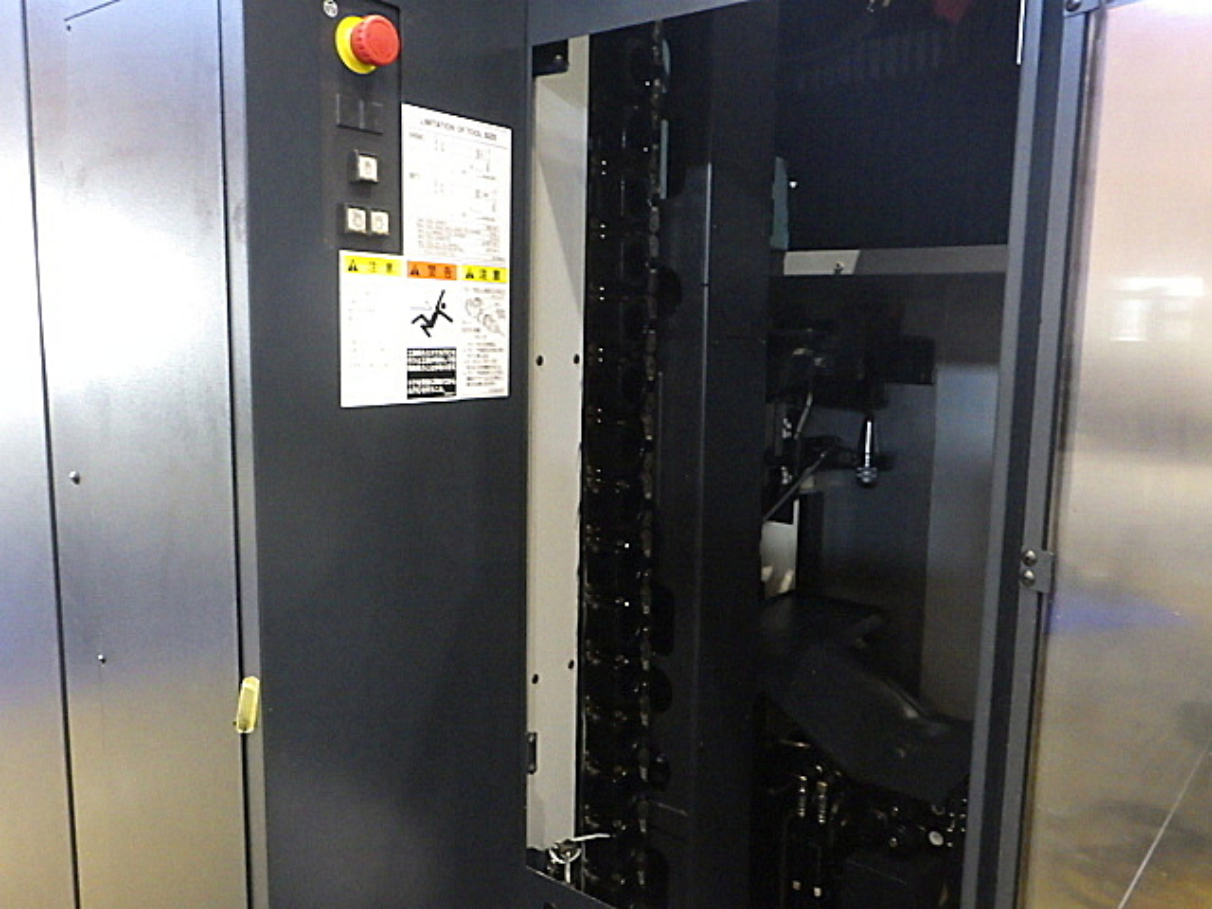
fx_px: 980
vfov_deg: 49.7
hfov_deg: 63.4
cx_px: 606
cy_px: 454
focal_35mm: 28
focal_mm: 5
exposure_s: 1/20
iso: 1600
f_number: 3.5
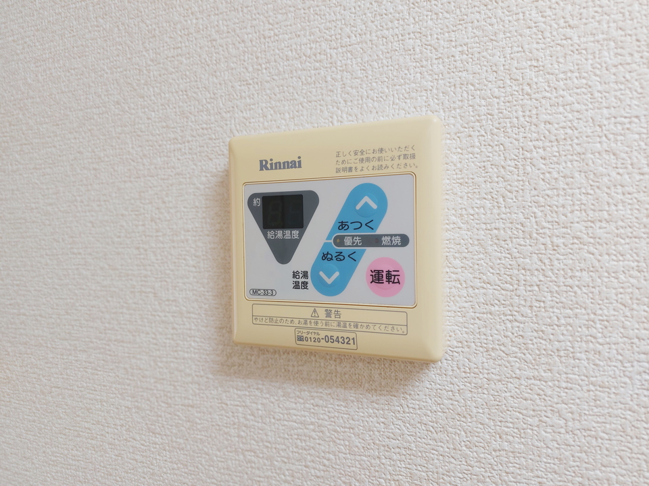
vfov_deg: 56.8
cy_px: 243
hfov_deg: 71.6
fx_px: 450
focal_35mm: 24
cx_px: 324
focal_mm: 5.23
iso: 40
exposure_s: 1/24
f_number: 1.8
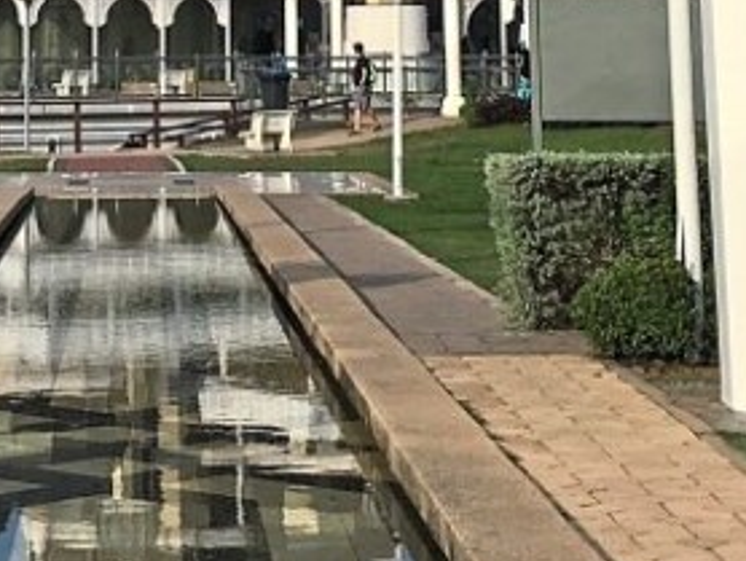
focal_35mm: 125
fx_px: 2696
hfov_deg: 15.6
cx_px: 129
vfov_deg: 11.2
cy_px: -389
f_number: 2.2
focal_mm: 4.2
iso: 25
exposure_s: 1/2481
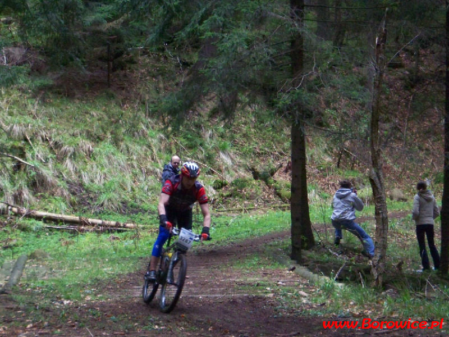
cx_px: 224
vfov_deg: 12.7
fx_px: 1518
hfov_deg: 16.8
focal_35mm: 117
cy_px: 168
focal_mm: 19.2
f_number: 4.4
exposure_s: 1/125
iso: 400
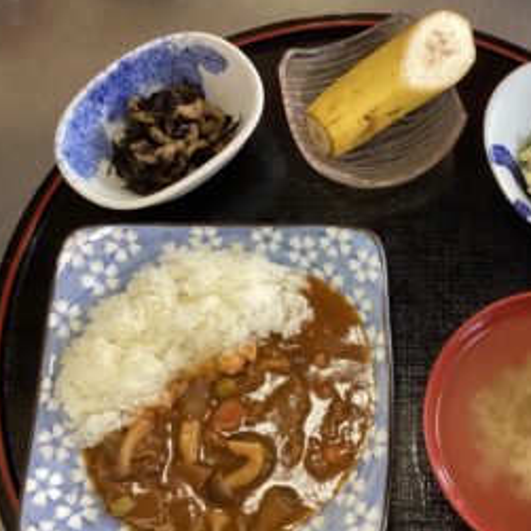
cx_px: 382
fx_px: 712
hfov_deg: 40.1
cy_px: 289
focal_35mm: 41
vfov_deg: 40.9
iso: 400
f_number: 2.4
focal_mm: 3.3
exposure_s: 1/50
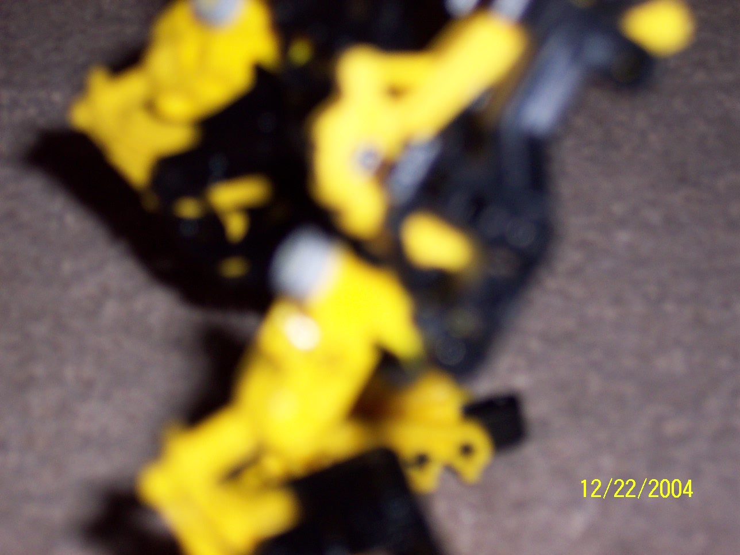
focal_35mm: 114
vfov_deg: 13.0
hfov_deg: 17.3
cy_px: 278
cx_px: 370
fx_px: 2437
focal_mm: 24
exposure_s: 1/90
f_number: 4.8
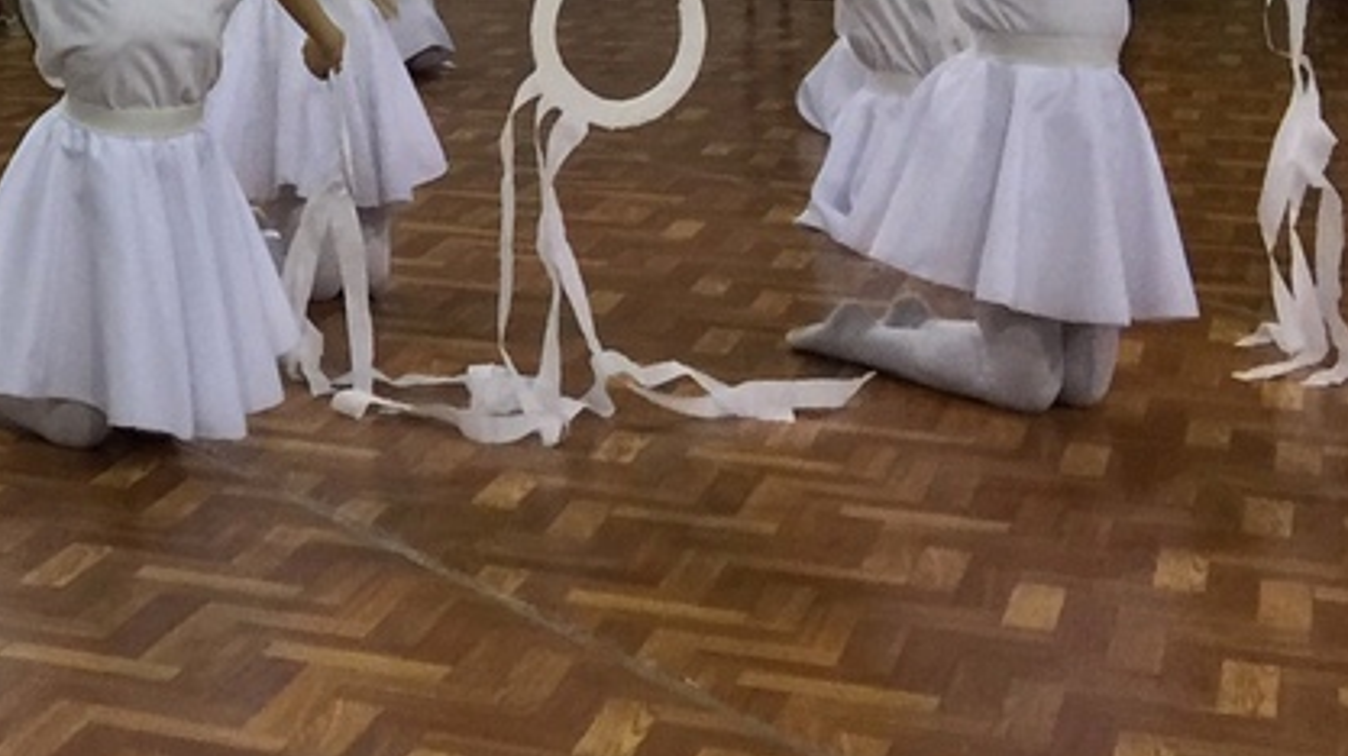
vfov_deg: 12.7
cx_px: -411
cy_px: -307
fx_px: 3251
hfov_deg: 21.2
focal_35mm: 91
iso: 80
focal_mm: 4.15
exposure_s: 1/33
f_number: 2.2
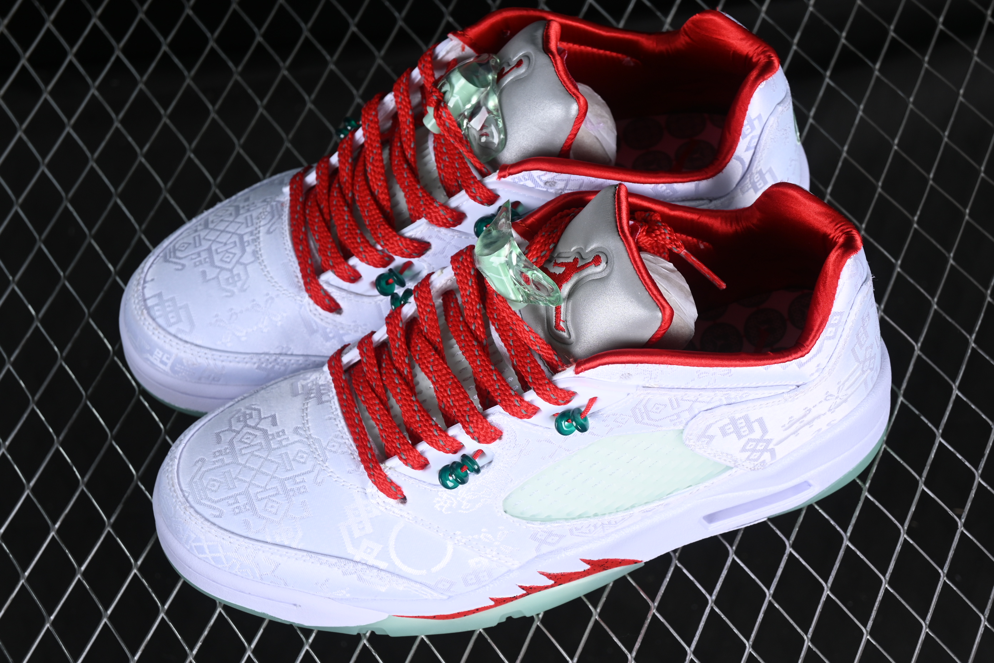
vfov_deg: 18.2
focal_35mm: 75
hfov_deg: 27.0
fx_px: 2071
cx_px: 497
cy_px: 332
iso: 160
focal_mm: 50
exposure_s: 1/80
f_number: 7.1
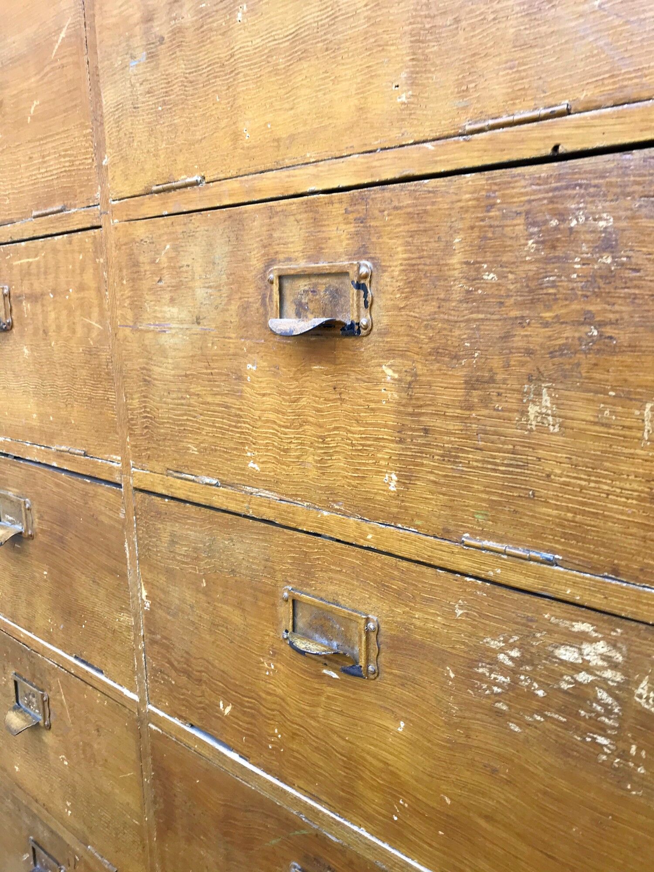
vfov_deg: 63.4
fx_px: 705
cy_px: 436
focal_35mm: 28
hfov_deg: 49.7
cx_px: 327
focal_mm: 3.99
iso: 32
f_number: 1.8
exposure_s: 1/100
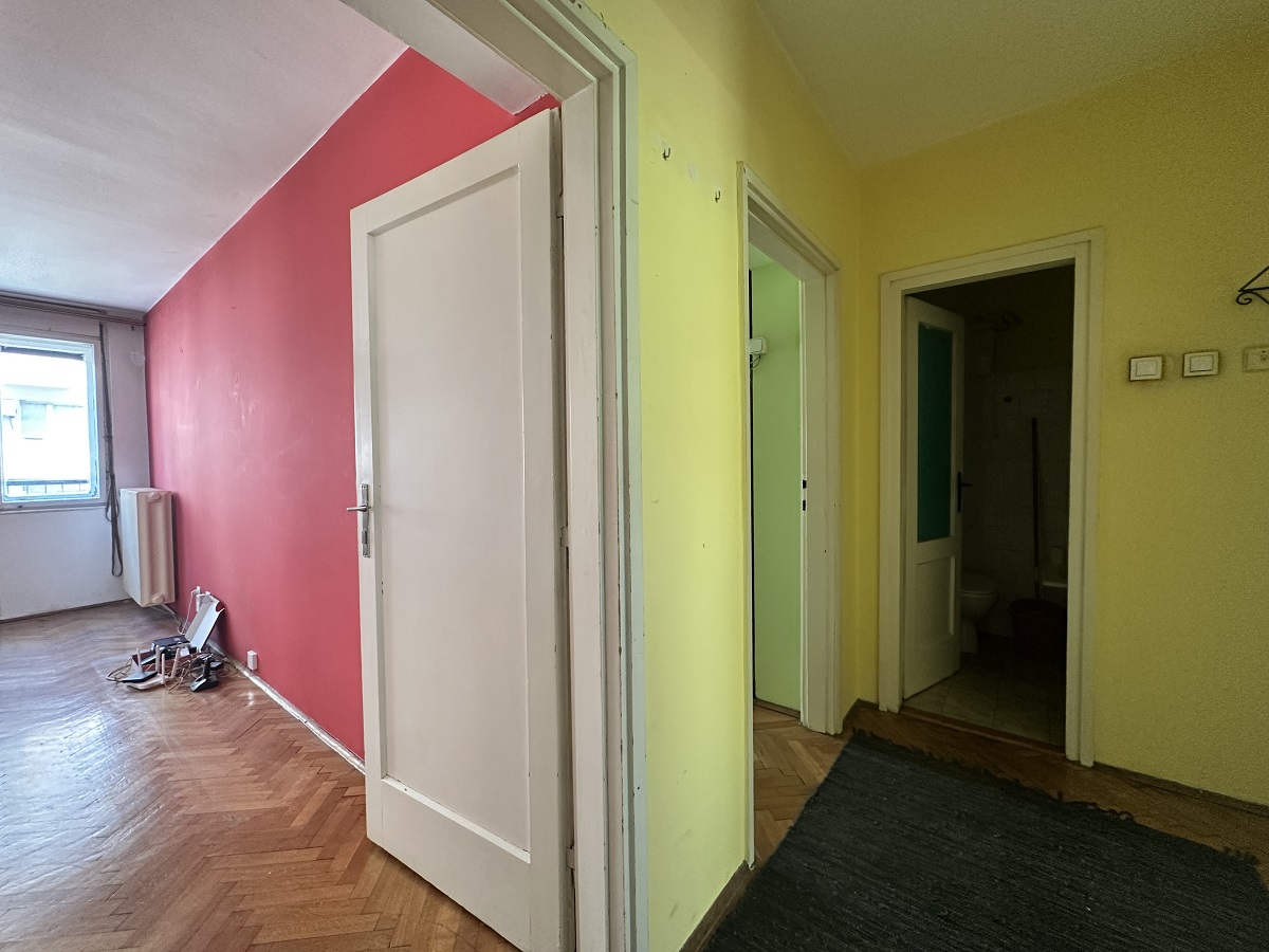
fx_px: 513
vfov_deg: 85.7
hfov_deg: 102.1
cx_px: 634
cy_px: 476
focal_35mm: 14
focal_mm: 2.22
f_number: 2.2
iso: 320
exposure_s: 1/78
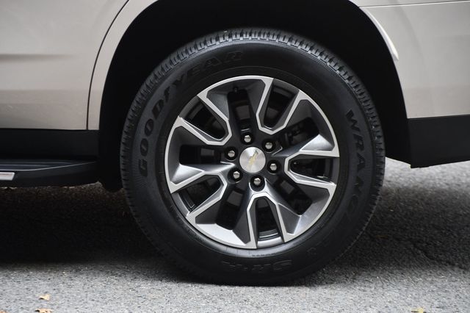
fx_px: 2153
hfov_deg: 12.5
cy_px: 156
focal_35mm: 165
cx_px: 235
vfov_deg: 8.3
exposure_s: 1/250
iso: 560
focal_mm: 110
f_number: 4.8
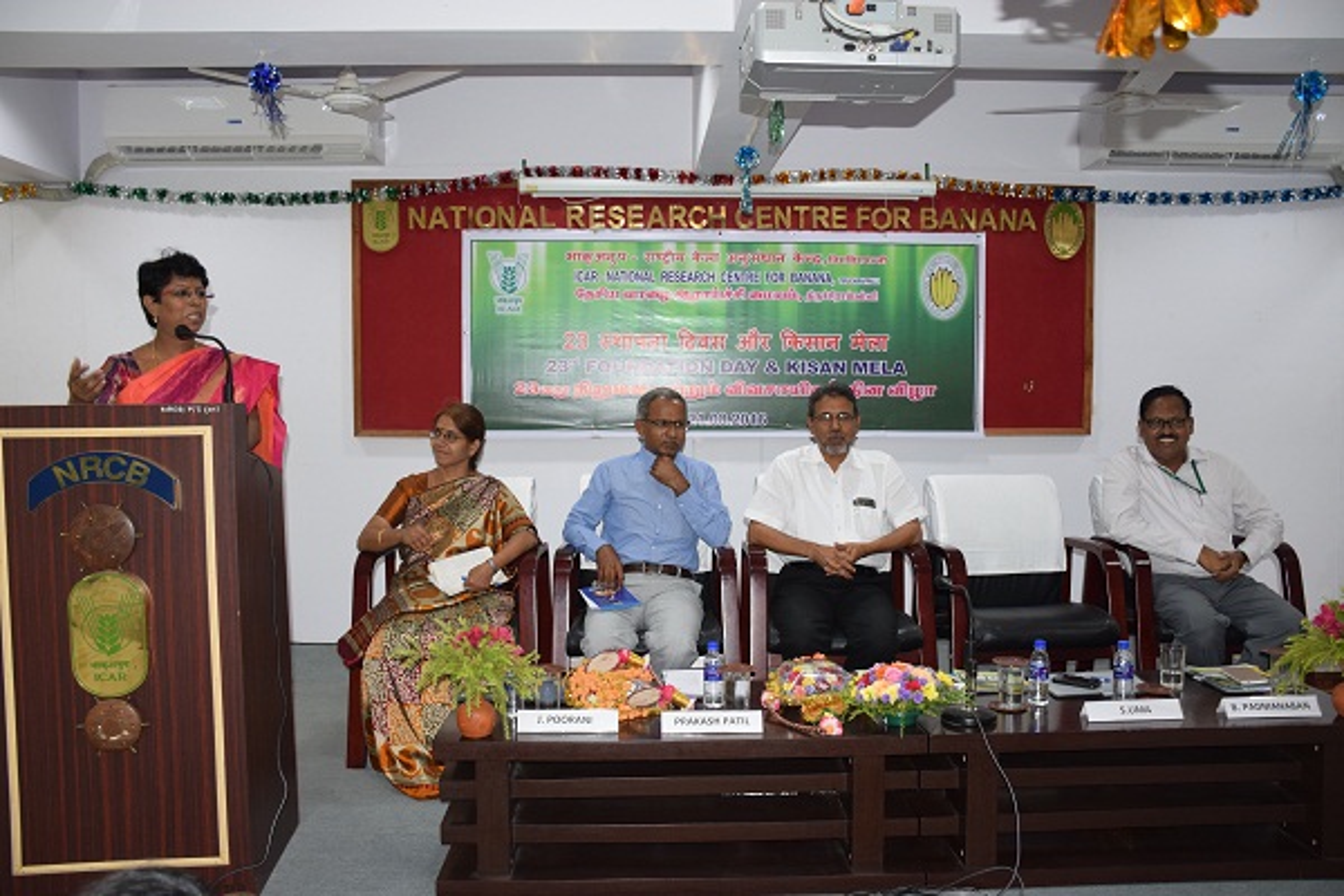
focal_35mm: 30
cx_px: 672
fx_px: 1120
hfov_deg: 61.9
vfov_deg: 43.6
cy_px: 448
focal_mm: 20
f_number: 4
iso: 800
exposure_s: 1/80
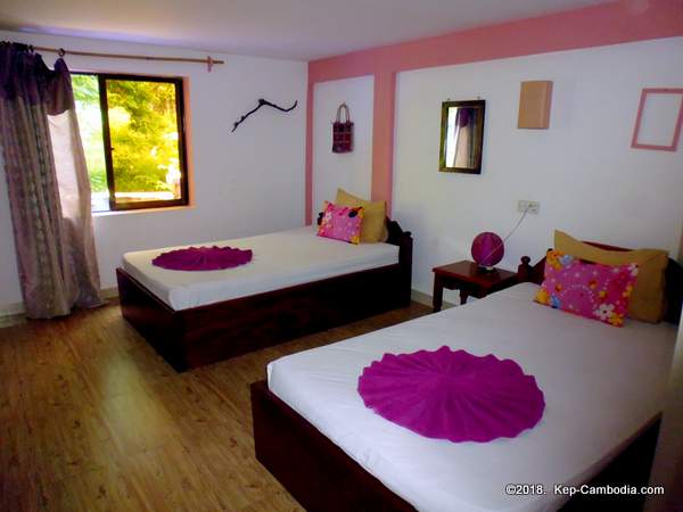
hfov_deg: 71.6
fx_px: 474
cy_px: 256
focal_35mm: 24
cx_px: 342
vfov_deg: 56.8
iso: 400
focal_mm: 4.3
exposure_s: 1/60
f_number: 2.8
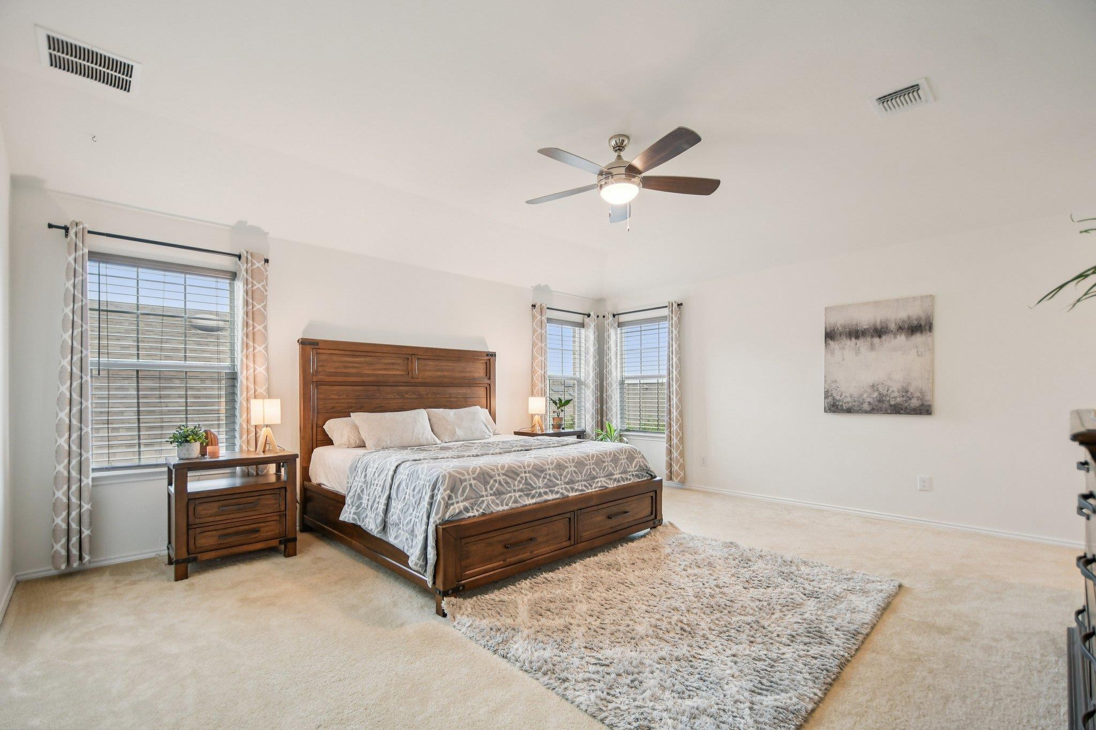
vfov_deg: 77.3
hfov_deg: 100.4
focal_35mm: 15
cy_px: 365
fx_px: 457
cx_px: 548
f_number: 3.5
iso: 400
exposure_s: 1/125
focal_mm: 10
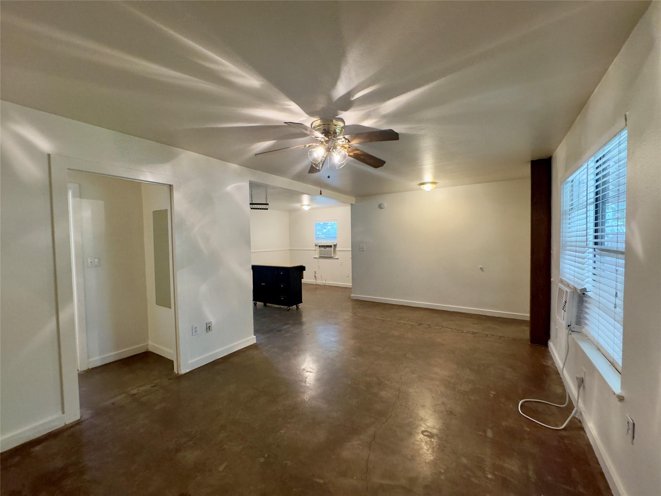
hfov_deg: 102.1
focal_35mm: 14
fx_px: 267
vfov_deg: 85.7
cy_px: 248
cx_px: 330
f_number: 2.2
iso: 320
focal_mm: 2.22
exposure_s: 1/60
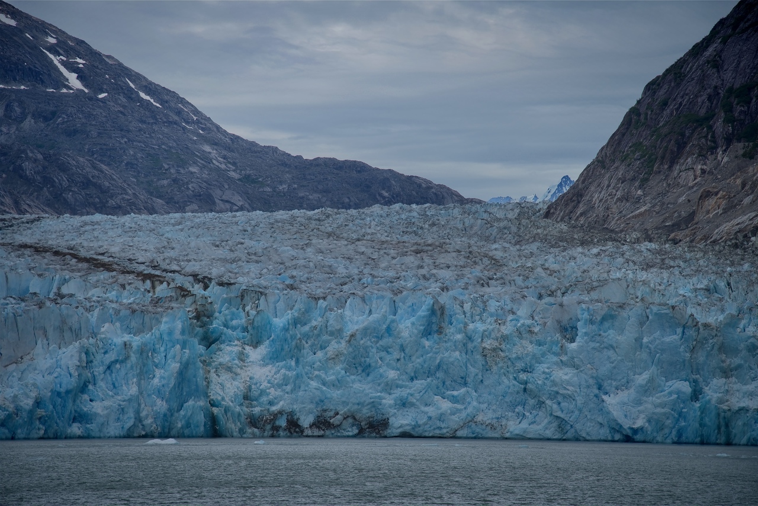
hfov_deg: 17.1
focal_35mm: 120
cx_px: 379
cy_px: 253
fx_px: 2527
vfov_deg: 11.4
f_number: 7.1
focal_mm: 120
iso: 100
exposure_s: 1/250
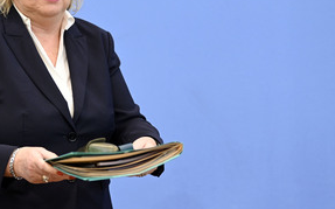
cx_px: 74
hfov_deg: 15.3
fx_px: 1241
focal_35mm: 136
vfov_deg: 9.6
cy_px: 74
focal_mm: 85
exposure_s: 1/800
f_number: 2.8
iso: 2000
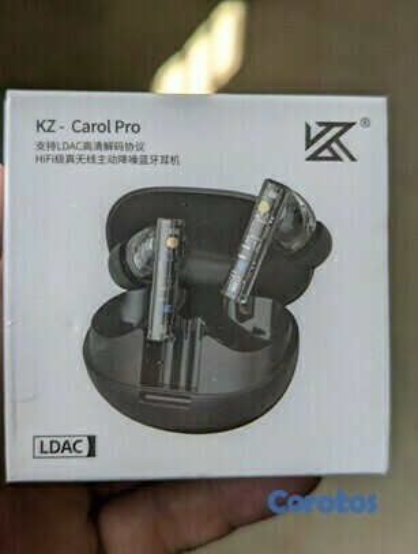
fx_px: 770
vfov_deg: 39.6
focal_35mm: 48
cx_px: 209
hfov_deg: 30.4
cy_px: 277
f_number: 1.85
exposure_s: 1/666
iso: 48
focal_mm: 6.81
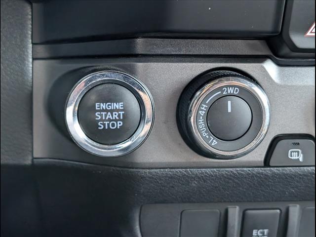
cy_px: 118
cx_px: 158
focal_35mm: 49
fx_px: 447
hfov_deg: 38.9
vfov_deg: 29.7
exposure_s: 1/152
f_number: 1.68
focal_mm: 6.9
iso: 715
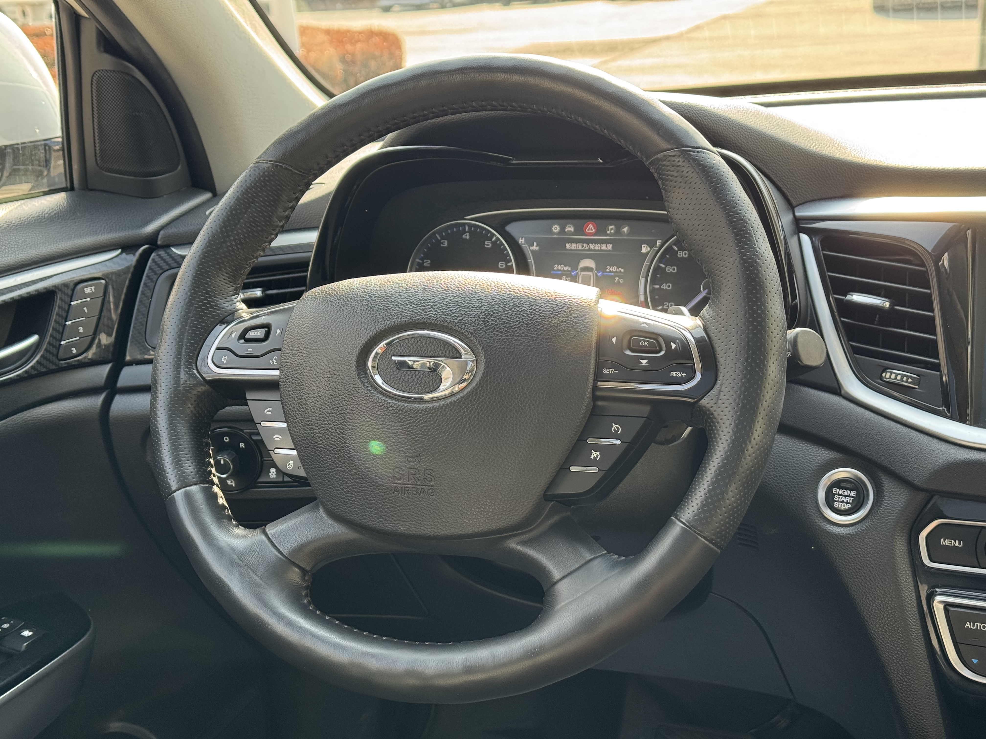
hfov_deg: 39.7
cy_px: 370
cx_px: 493
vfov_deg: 30.3
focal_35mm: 48
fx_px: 1367
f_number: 1.78
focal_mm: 6.76
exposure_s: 1/143
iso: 50
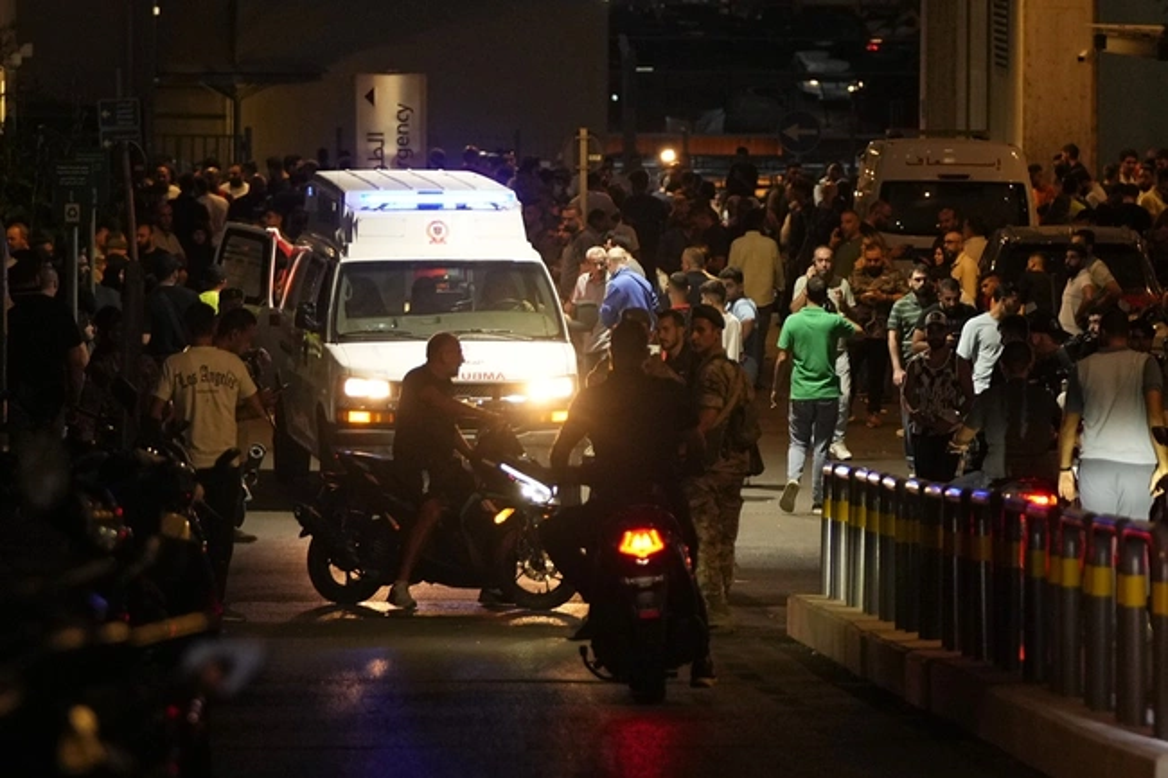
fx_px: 3633
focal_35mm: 112
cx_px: 584
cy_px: 389
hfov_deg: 18.3
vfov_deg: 12.2
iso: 2000
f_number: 2.8
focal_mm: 112
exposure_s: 1/200
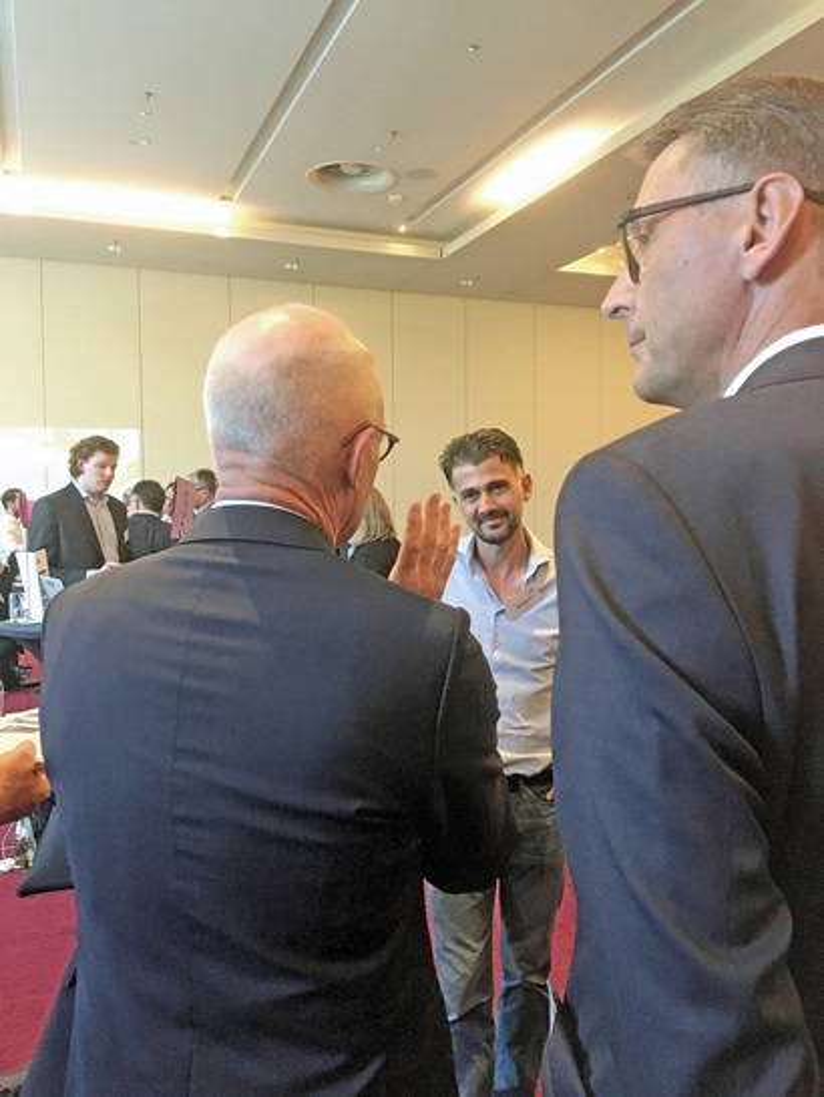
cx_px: 412
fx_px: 920
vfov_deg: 61.6
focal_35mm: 29
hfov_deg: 48.3
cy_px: 548
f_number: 2.2
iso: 200
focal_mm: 4.15
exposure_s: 1/25
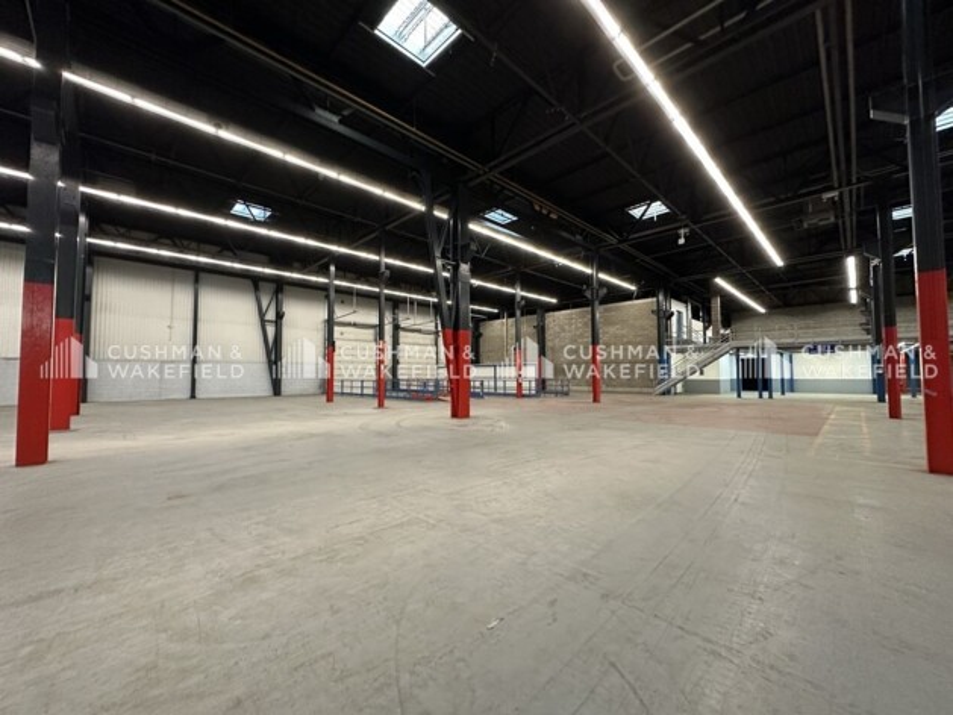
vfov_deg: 56.8
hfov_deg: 71.6
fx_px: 661
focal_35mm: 24
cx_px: 476
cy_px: 358
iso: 640
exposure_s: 1/50
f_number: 1.78
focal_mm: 6.86
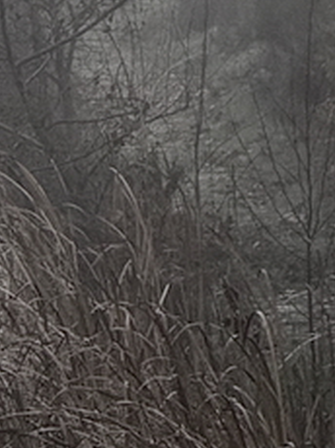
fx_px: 8636
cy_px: -292
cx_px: -491
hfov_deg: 2.2
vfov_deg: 3.0
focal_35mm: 668
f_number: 2.8
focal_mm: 15.66
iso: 64
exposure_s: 1/99
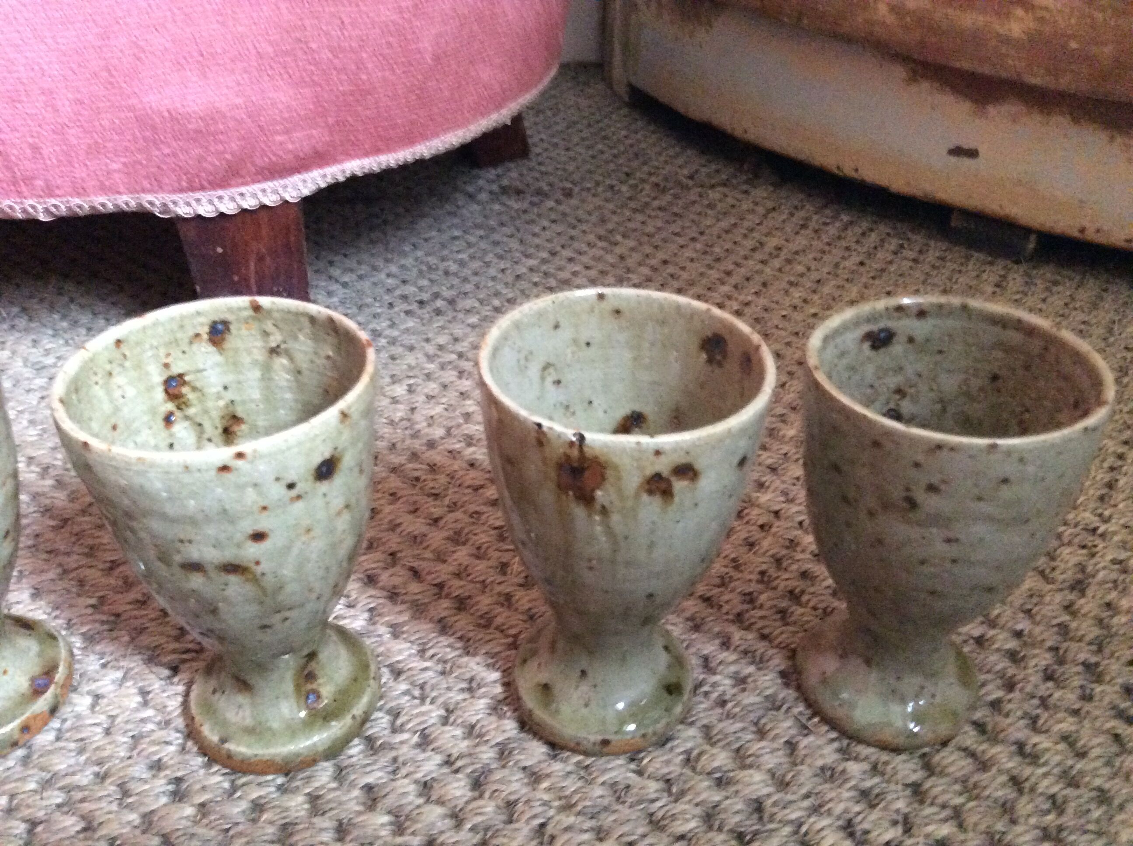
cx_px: 566
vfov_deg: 44.1
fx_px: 1046
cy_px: 423
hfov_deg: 56.9
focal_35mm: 32
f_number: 2.4
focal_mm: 3.3
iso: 500
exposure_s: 1/17
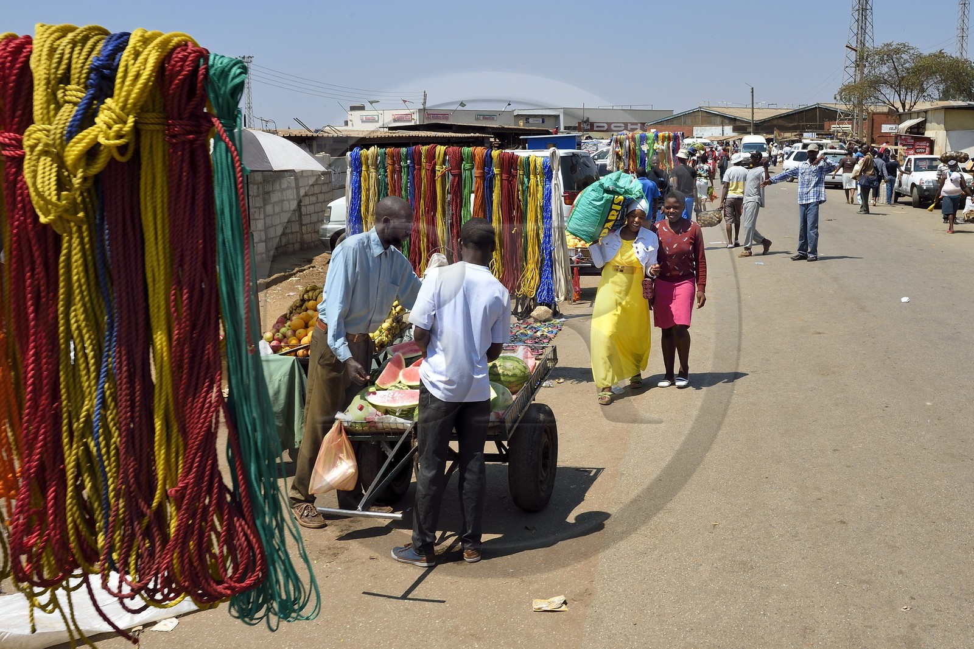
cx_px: 487
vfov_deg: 38.9
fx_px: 920
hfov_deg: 55.8
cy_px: 324
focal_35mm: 34
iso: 400
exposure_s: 1/400
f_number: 13
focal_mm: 34
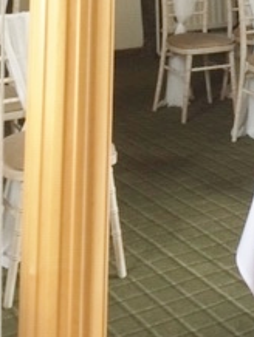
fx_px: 830
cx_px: 252
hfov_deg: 17.0
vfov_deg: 20.5
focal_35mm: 85
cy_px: -127
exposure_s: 1/33
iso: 100
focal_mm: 4.15
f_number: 2.2
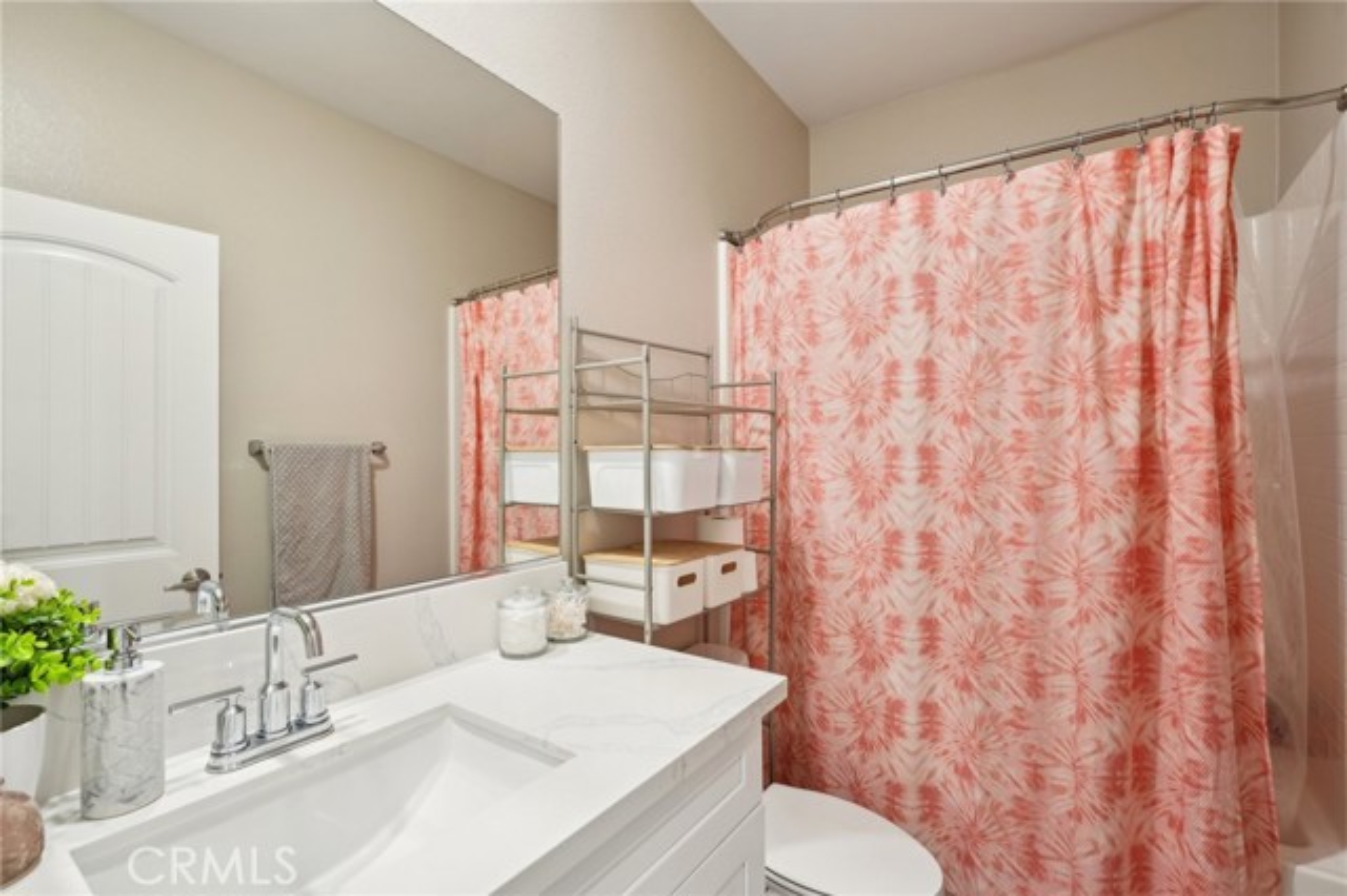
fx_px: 598
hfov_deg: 96.8
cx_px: 674
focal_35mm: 16
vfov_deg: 73.7
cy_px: 448
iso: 400
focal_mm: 16
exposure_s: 1/6
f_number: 8
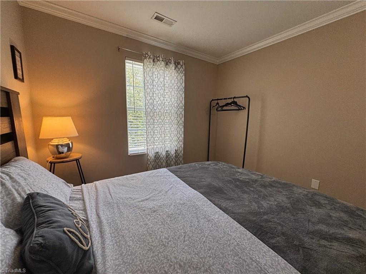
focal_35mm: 14
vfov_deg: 85.7
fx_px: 148
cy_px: 137
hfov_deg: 102.1
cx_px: 183
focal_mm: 2.22
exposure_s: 1/120
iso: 160
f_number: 2.2
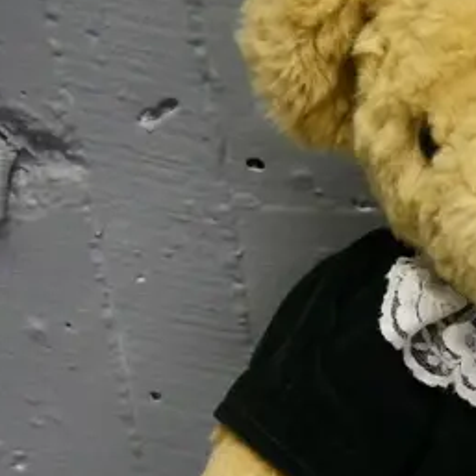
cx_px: 858
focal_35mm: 141
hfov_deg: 11.5
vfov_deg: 12.3
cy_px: 469
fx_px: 2194
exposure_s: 1/200
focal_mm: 20
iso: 3200
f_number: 5
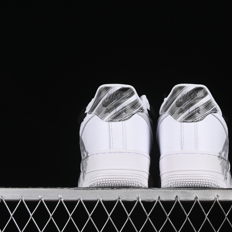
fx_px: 728
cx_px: 155
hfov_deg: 18.1
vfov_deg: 18.1
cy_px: 116
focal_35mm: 96
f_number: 8
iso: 160
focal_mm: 50
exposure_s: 1/100
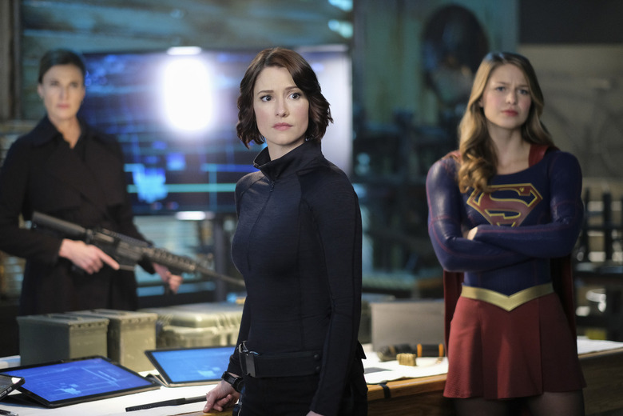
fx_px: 1454
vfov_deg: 16.3
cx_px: 312
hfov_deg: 24.2
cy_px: 208
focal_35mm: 84
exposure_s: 1/125
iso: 1600
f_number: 1.2
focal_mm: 56
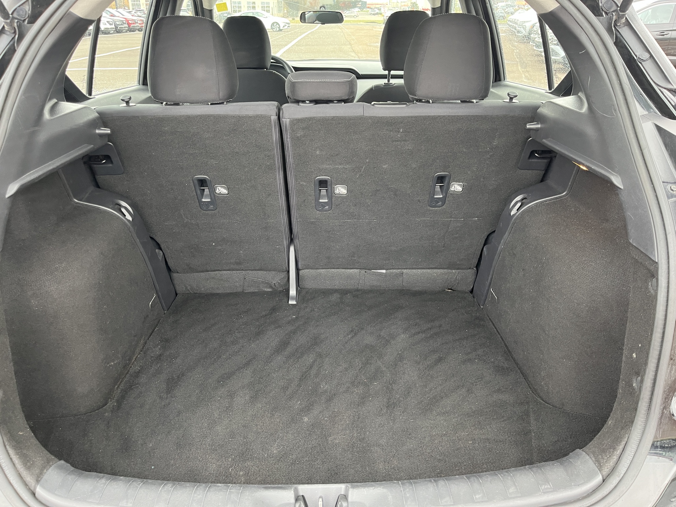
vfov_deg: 53.1
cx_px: 338
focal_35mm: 26
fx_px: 508
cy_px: 254
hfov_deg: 67.3
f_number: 1.6
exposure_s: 1/73
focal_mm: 5.1
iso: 125
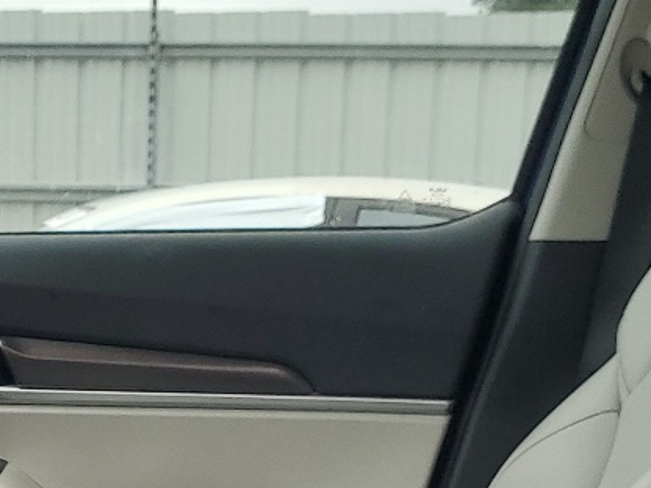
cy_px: 868
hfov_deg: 18.8
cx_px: -78
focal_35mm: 100
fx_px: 1881
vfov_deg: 13.4
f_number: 1.5
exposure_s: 1/159
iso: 50
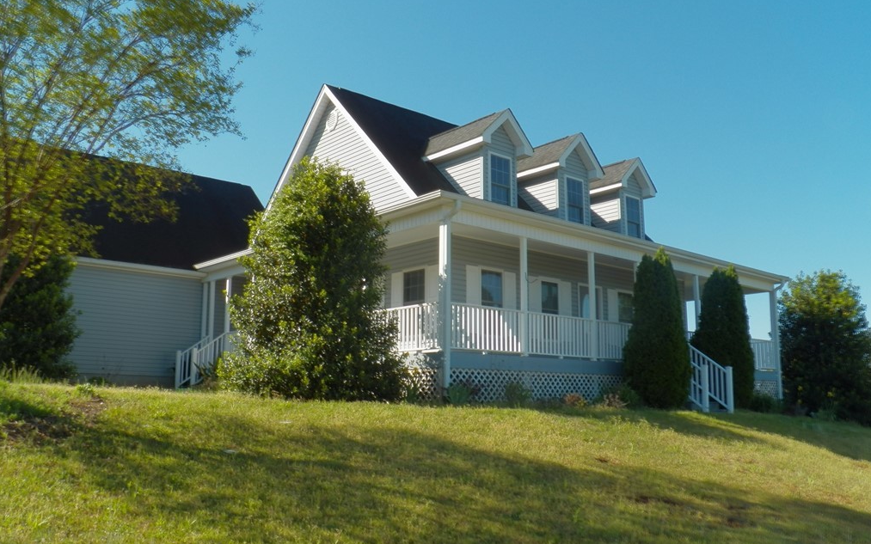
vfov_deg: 41.8
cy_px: 266
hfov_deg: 62.9
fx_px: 712
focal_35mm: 30
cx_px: 437
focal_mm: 4.9
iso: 125
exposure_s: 1/1250
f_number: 6.3
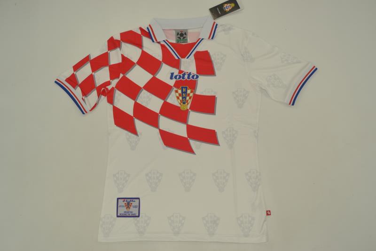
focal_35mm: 33
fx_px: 345
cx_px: 188
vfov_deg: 40.0
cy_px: 126
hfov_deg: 57.2
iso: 200
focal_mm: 22
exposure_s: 1/200
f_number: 5.6
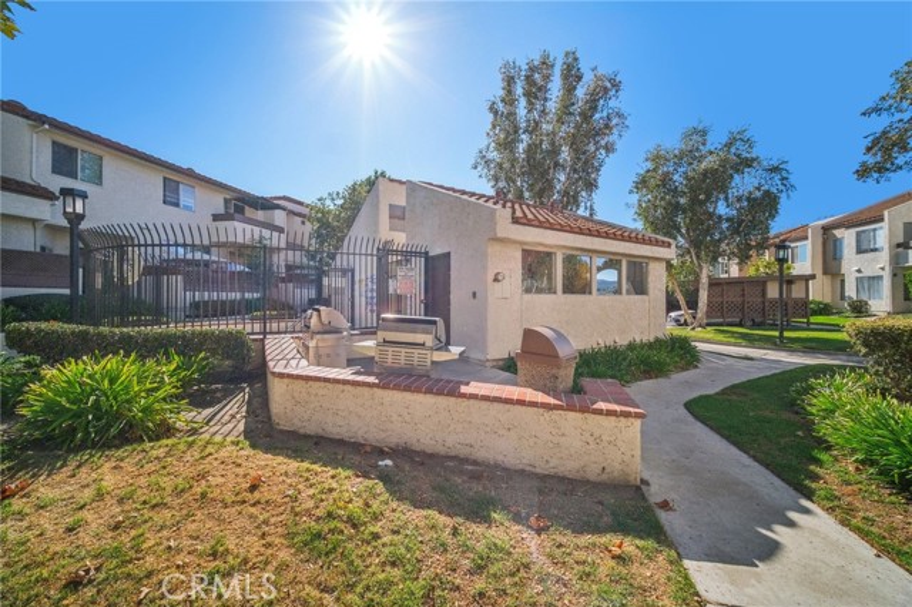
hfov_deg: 104.3
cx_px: 456
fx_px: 354
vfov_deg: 81.1
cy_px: 304
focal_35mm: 14
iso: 160
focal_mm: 9
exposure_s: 1/220
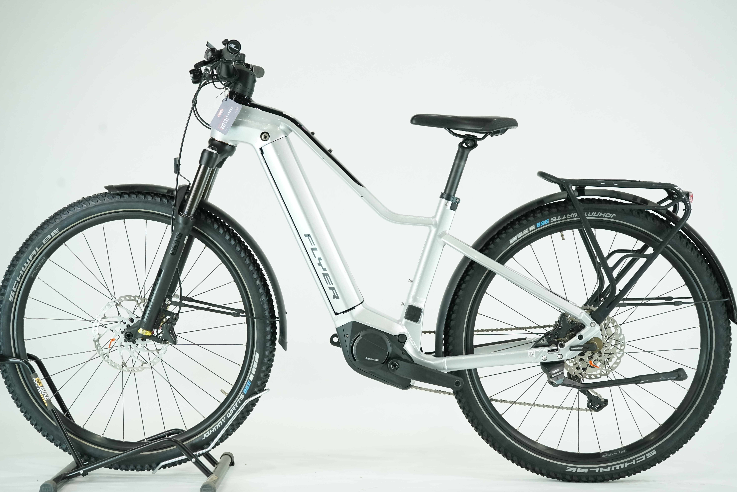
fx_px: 1105
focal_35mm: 54
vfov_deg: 25.1
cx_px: 366
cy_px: 246
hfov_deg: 36.9
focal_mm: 53
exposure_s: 1/200
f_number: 6.3
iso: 2500
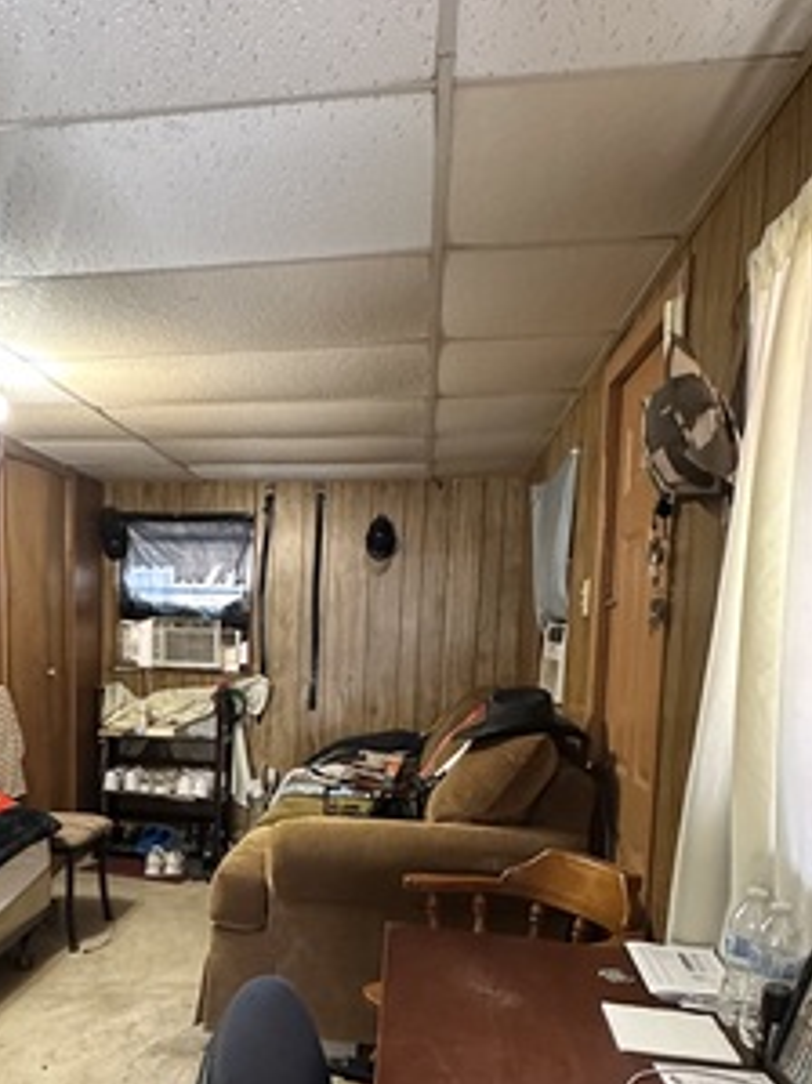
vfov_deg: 58.2
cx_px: 261
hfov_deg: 45.9
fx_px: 939
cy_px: 747
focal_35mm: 30
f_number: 2.2
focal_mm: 2.22
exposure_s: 1/60
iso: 500
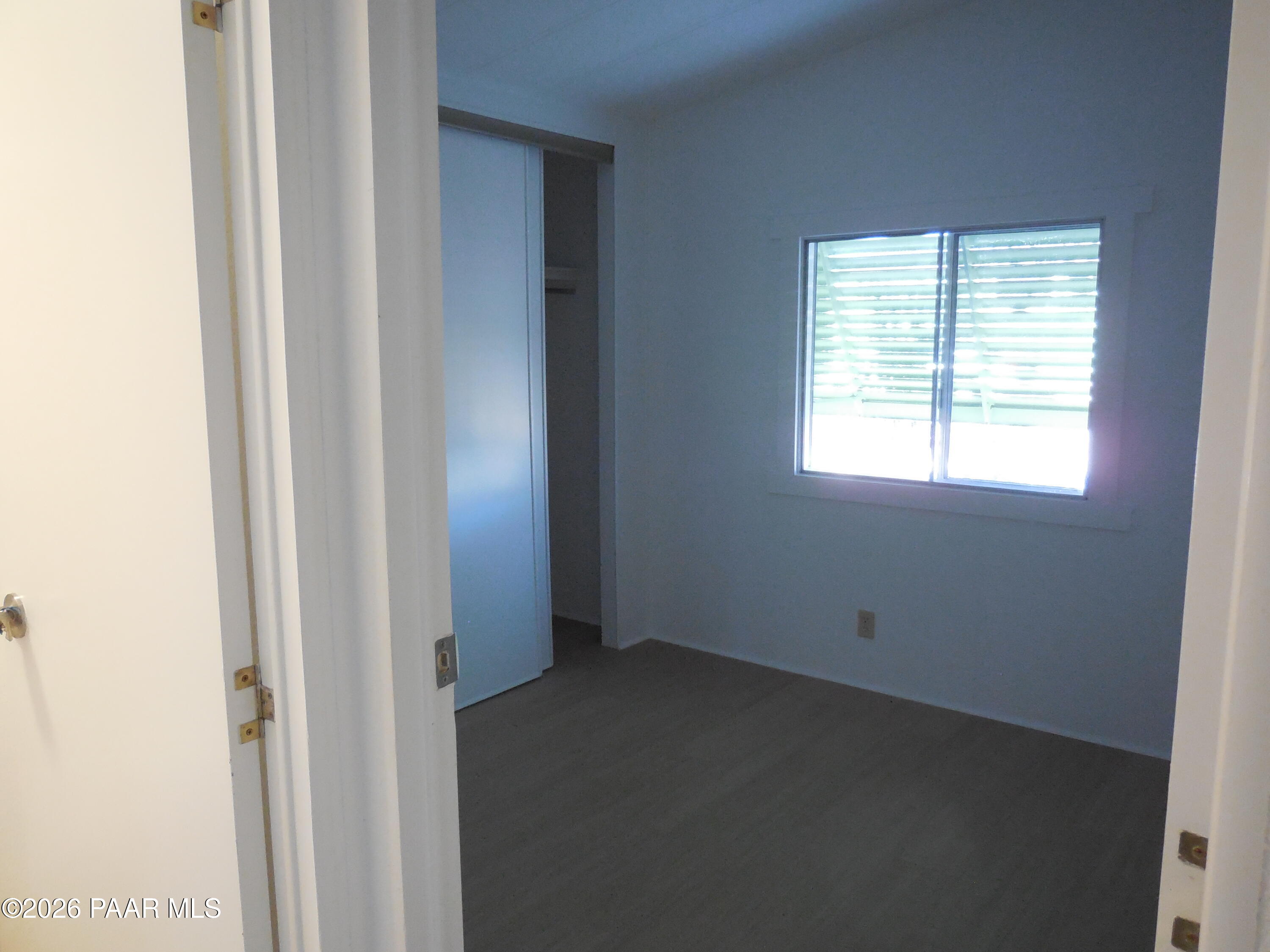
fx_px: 917
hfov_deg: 69.4
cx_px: 635
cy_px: 476
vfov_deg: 54.9
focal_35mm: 25
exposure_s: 1/30
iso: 800
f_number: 3.1
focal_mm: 4.5
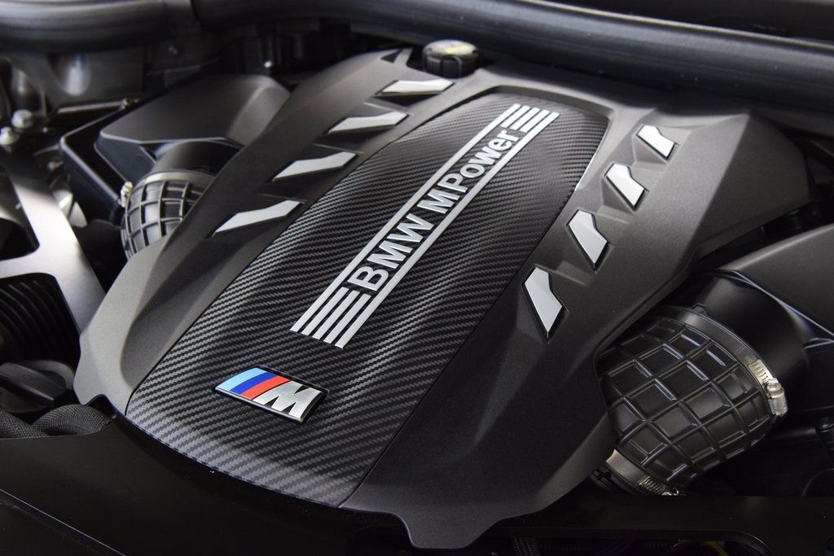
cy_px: 278
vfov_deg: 29.0
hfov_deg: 42.3
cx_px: 417
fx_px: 1077
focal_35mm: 46
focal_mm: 31
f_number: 6.3
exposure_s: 1/15
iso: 1600
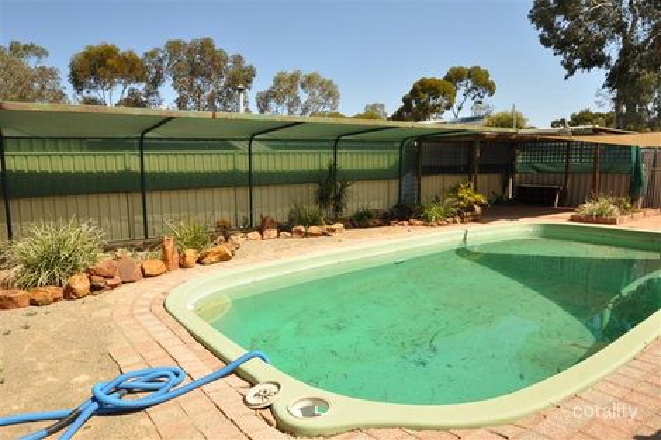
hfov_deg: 73.8
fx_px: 440
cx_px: 330
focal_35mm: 24
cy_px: 220
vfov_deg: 53.1
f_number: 10
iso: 200
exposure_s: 1/400
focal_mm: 16
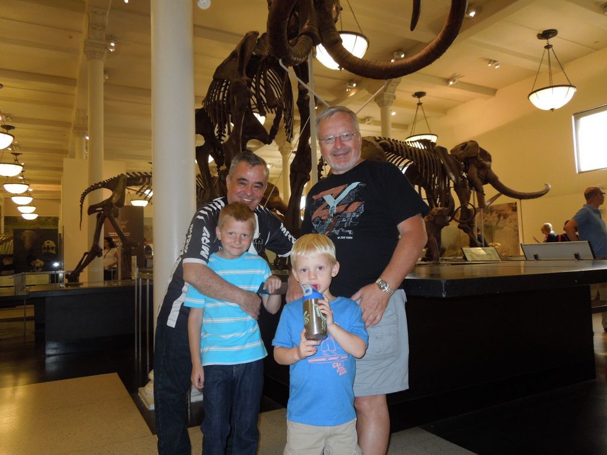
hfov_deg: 69.4
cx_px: 304
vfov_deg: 54.9
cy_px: 228
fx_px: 438
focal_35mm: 25
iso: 280
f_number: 3.3
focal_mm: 4.5
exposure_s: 1/30
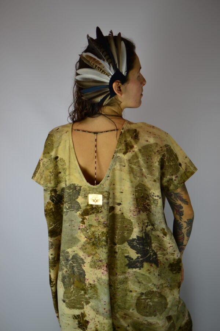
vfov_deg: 37.9
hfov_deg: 25.8
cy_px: 166
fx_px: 481
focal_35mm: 52
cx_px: 110
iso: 100
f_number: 1.8
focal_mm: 35
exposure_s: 1/125
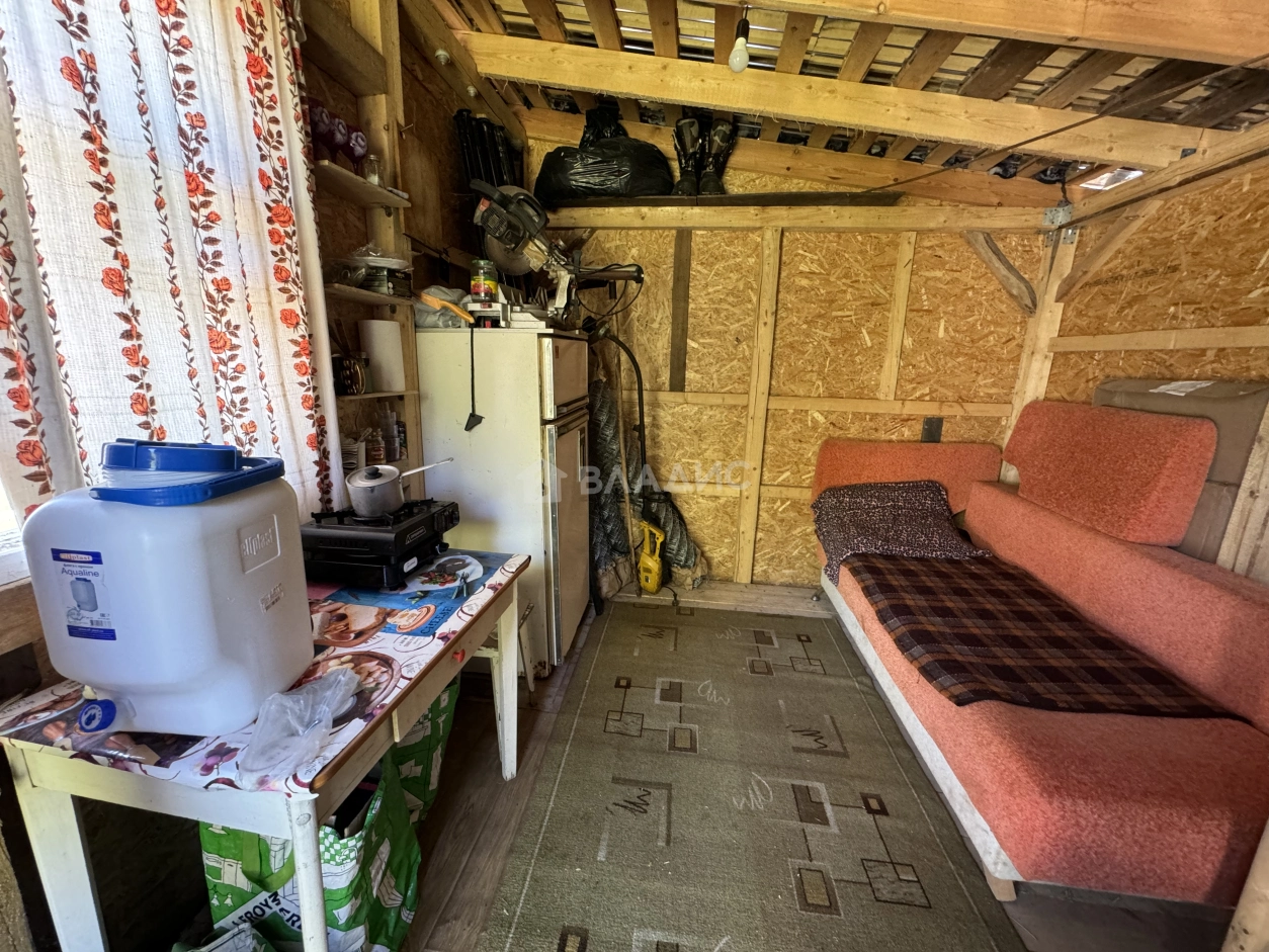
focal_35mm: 14
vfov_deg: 85.7
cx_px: 634
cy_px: 476
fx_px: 513
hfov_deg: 102.1
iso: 400
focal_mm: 2.22
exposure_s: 1/60
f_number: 2.2
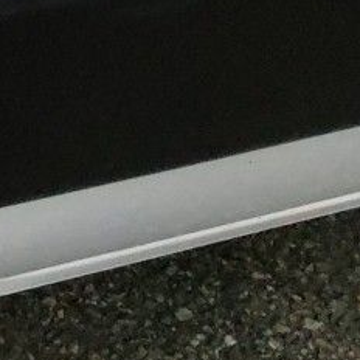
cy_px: -160
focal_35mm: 119
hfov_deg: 11.6
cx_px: -546
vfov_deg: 13.9
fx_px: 1400
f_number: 2
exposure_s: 1/120
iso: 500
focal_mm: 3.08
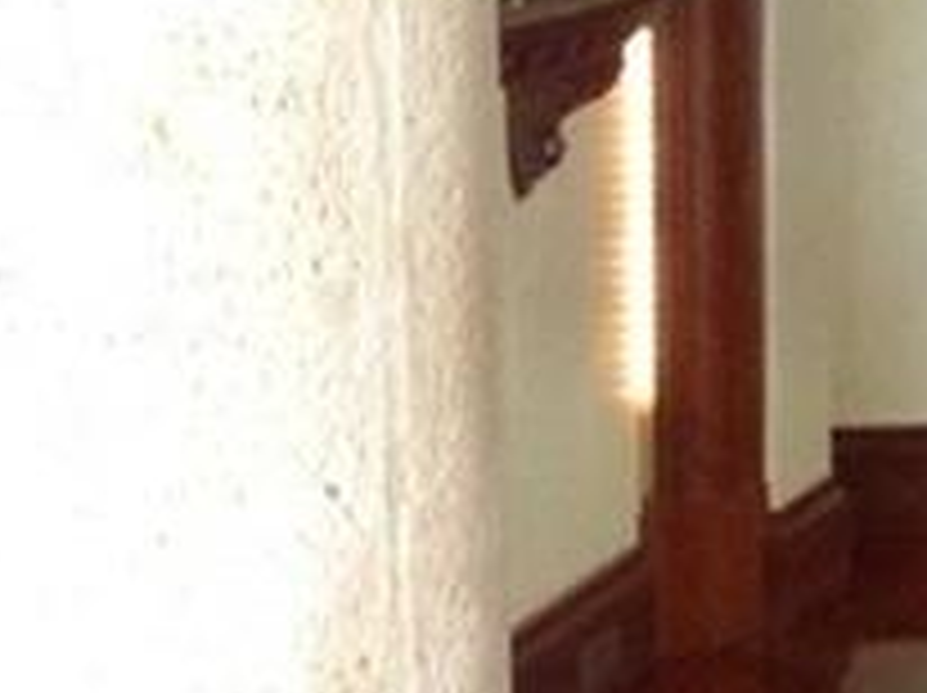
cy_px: -432
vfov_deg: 8.3
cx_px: 2160
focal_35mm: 174
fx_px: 4654
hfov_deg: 10.1
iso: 250
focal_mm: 4.28
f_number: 2.4
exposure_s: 1/15
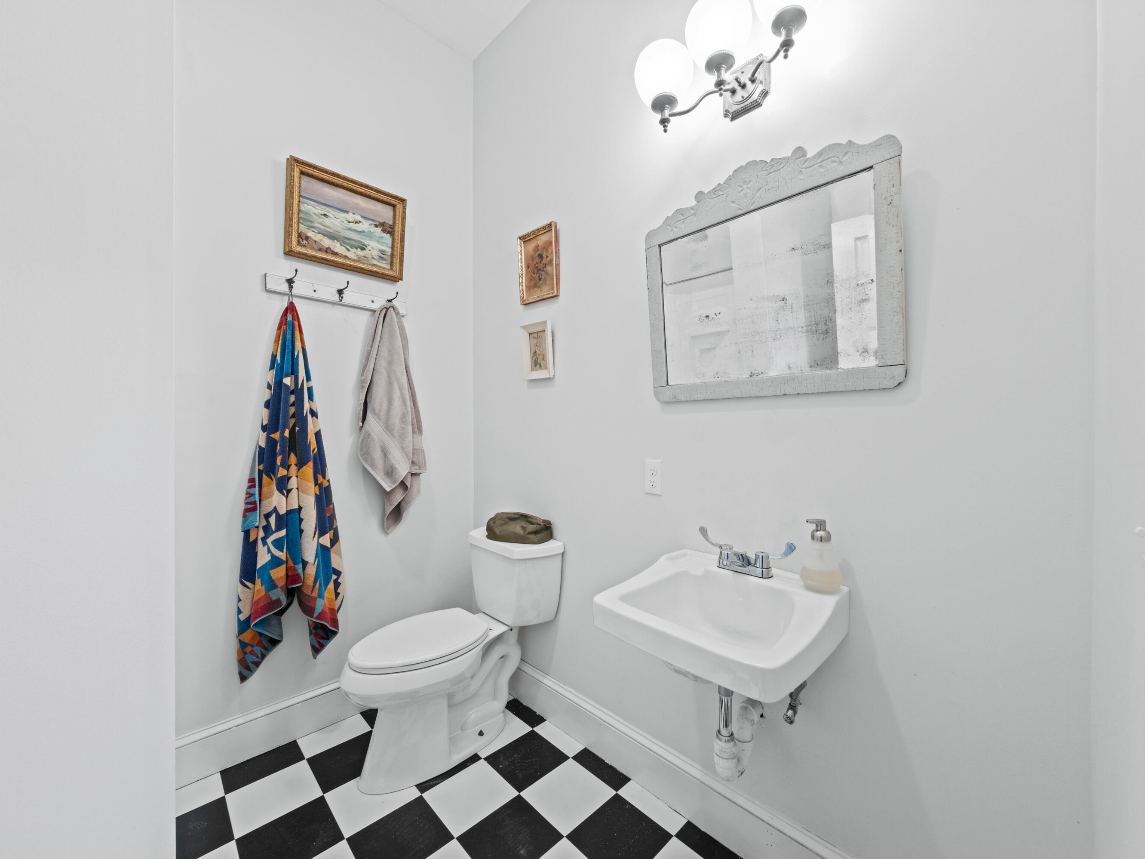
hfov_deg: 106.1
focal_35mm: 13
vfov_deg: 89.9
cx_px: 599
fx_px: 430
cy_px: 429
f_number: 8
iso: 500
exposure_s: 1
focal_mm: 8.3
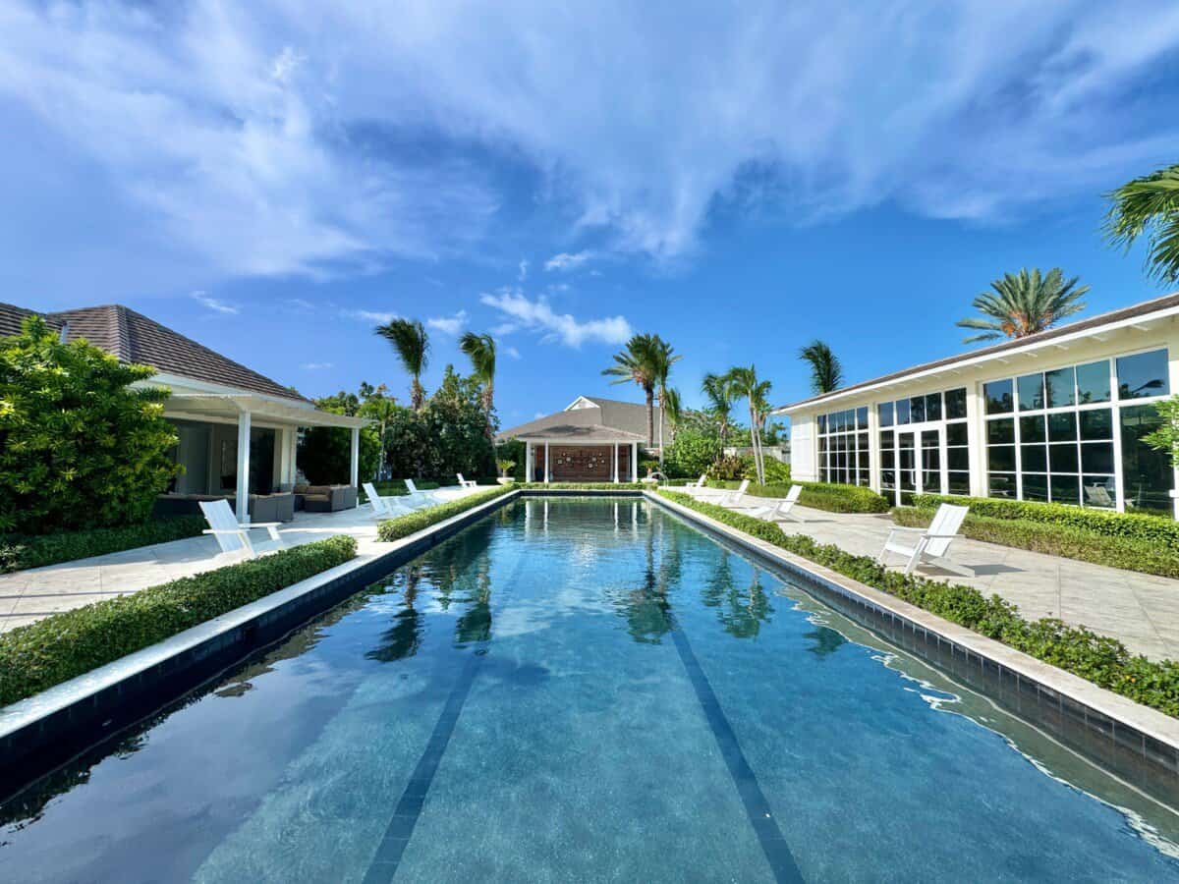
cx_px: 590
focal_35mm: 14
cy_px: 442
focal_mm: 2.22
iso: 50
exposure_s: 1/2146
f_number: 2.2
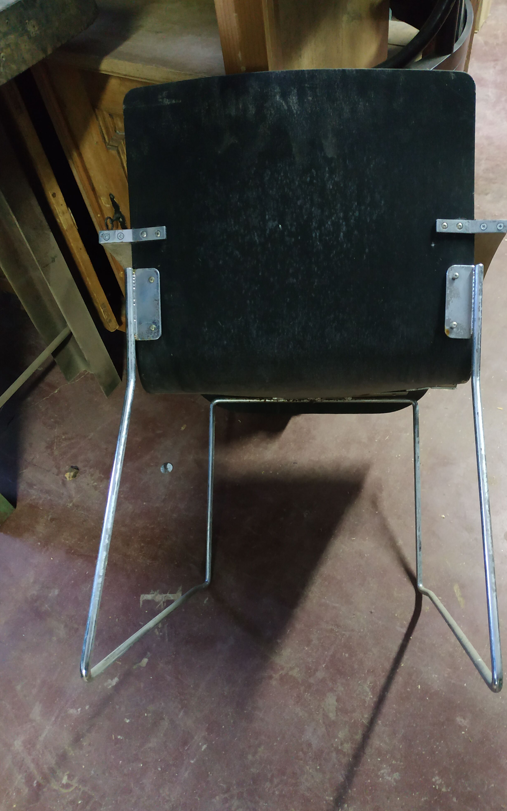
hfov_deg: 47.3
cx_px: 303
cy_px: 410
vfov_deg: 70.4
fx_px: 575
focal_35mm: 26
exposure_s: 1/20
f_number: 1.9
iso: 1250
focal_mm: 3.94
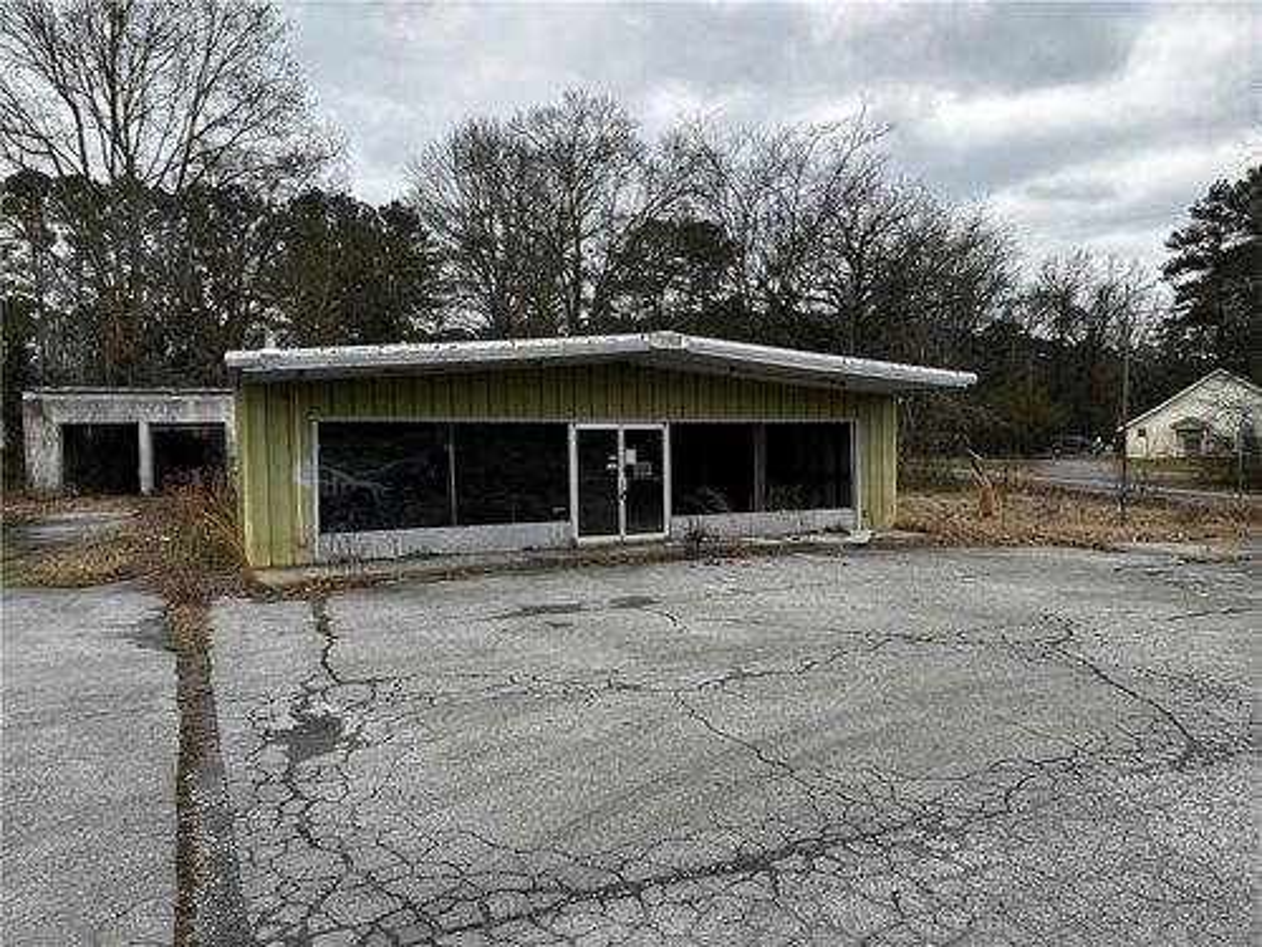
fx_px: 875
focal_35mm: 24
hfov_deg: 71.6
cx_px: 631
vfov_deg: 56.8
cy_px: 474
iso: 80
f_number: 1.78
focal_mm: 6.86
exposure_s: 1/887
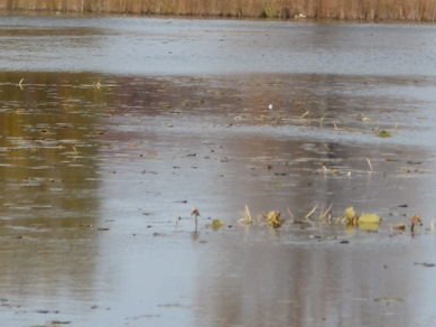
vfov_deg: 3.7
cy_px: 15
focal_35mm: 403
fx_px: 5077
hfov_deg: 4.9
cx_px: 325
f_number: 5.6
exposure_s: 1/320
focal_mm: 35
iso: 100
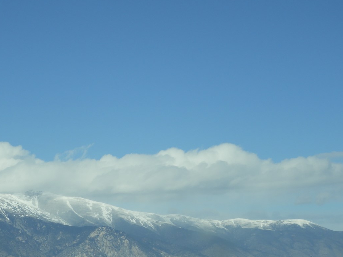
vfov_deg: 10.2
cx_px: 129
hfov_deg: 13.5
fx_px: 1447
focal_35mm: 146
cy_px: 142
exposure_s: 1/1250
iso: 100
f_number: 4.8
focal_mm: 18.8
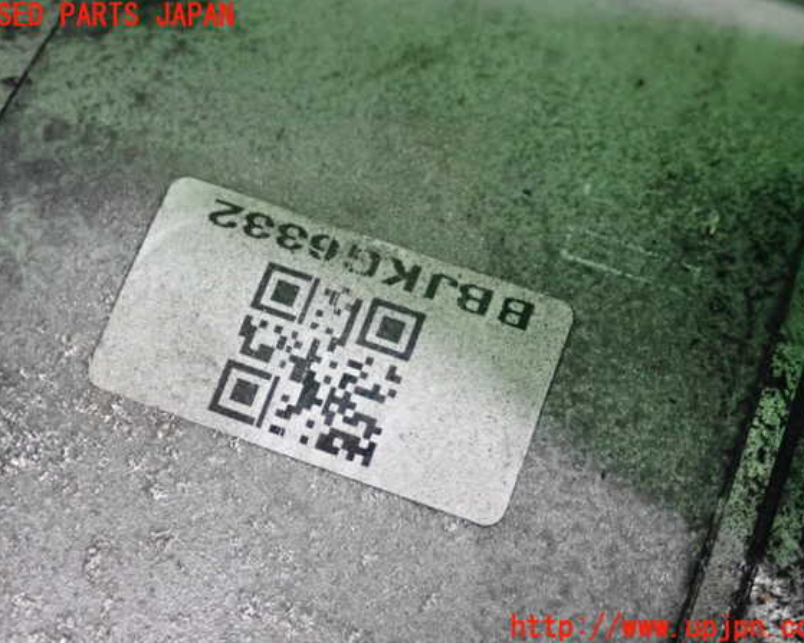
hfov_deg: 29.1
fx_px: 1546
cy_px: 322
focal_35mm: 65
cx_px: 404
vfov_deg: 23.5
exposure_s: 1/100
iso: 2500
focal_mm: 11.09
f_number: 3.6
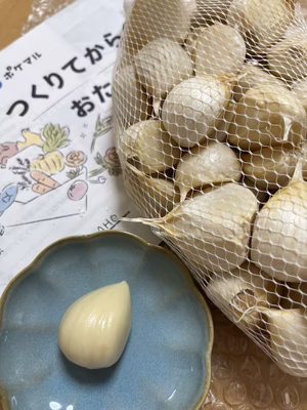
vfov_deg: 67.3
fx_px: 307
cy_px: 205
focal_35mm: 26
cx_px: 154
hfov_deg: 53.1
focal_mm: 5.1
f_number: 1.6
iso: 80
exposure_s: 1/99
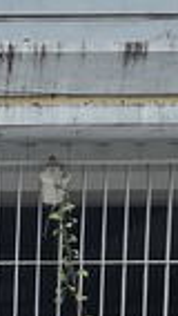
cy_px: 483
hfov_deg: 7.8
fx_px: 1182
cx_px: -296
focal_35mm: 141
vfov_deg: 14.2
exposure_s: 1/180
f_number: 1.8
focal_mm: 5.4
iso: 160
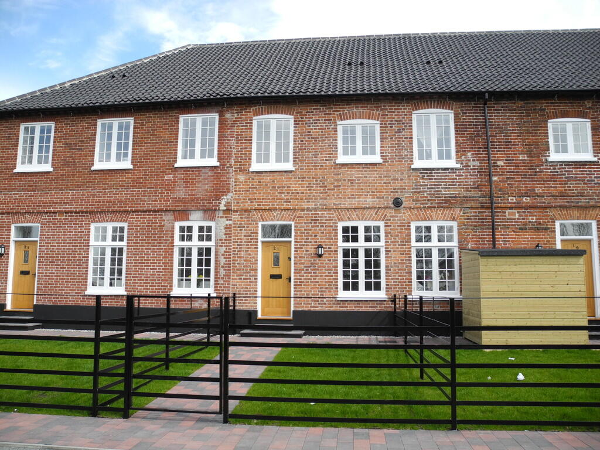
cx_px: 300
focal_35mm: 28
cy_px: 225
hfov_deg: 63.4
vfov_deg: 49.7
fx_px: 485
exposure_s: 1/673
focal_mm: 6
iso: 100
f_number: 2.8
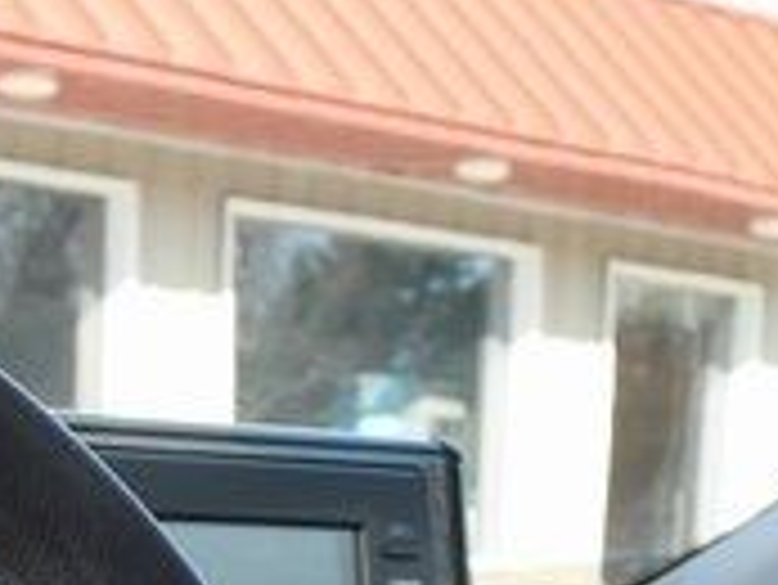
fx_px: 3194
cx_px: 13
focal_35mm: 142
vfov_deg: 9.2
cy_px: 1472
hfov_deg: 13.7
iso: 200
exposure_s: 1/200
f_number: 4.5
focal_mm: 12
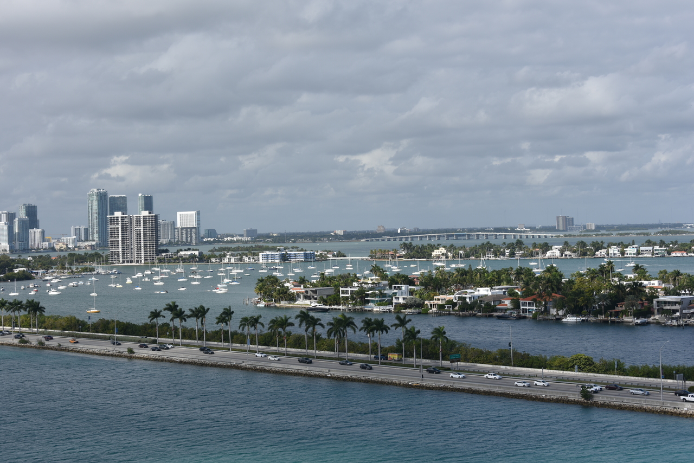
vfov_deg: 21.9
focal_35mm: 62
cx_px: 347
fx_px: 1195
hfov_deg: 32.4
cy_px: 232
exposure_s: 1/400
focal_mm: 62
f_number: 10
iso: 100
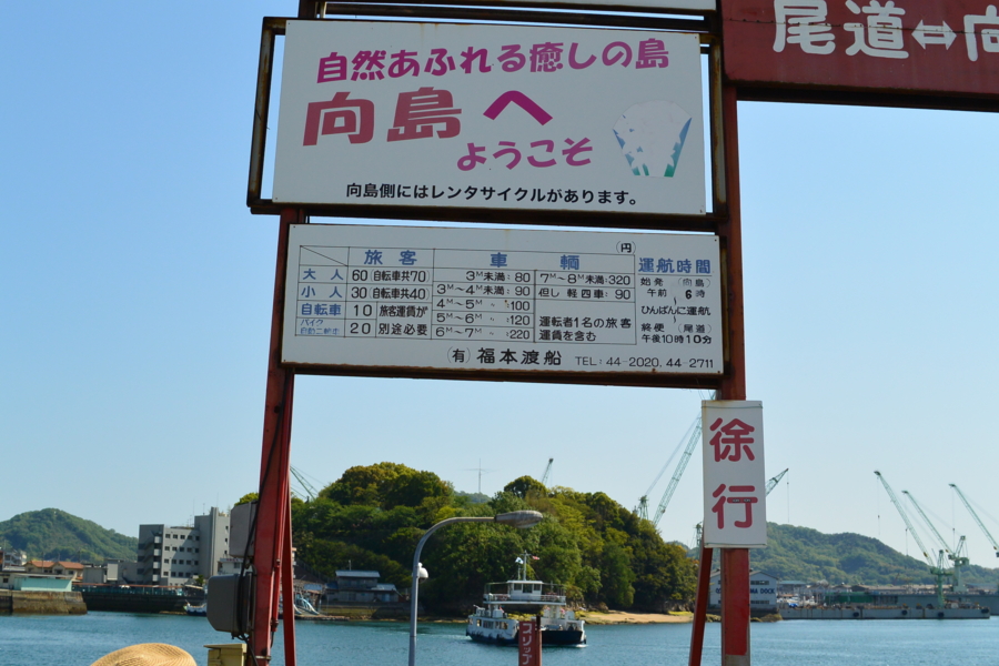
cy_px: 333
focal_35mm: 49
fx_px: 1360
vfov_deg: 27.5
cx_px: 500
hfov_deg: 40.3
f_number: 5
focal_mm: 18.5
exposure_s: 1/1250
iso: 160
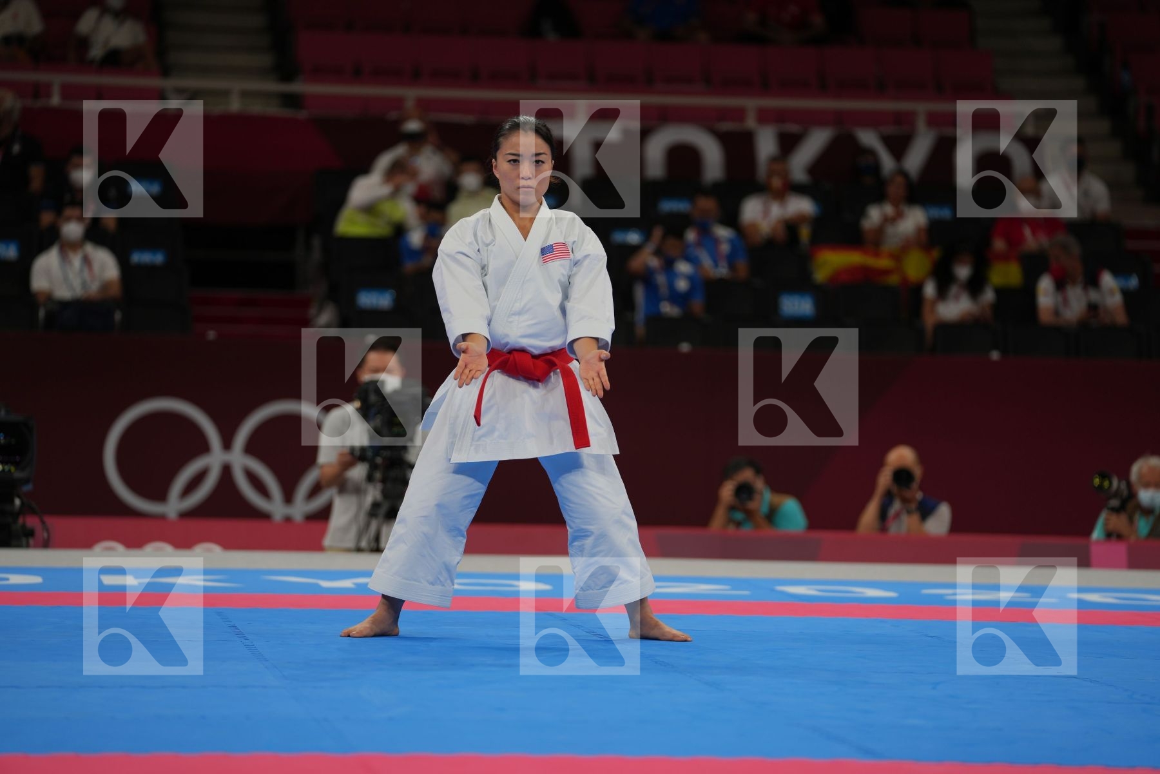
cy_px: 387
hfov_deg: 13.0
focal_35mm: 158
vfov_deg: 8.7
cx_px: 580
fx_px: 5091
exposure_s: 1/500
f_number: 2.8
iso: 200
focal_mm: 158
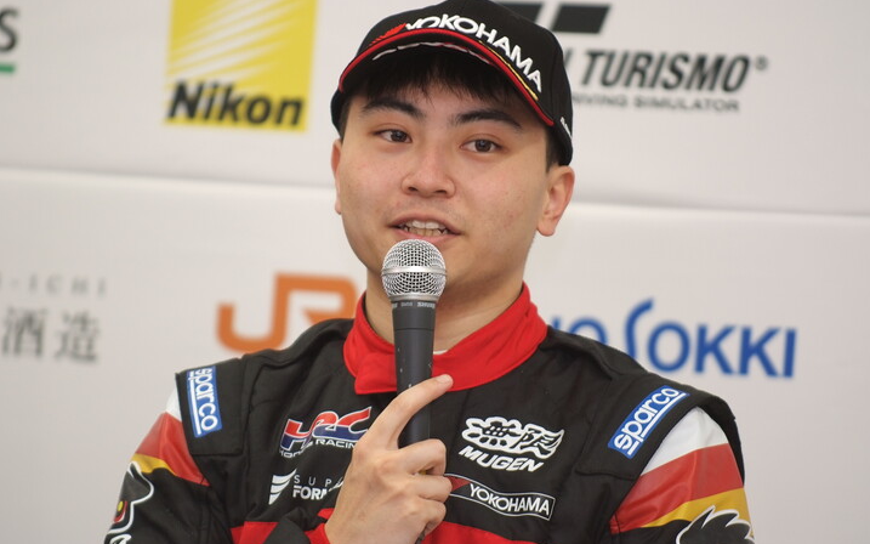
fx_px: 7278
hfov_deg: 6.8
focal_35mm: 307
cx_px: 436
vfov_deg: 4.3
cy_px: 268
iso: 400
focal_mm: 200
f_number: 2.8
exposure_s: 1/90
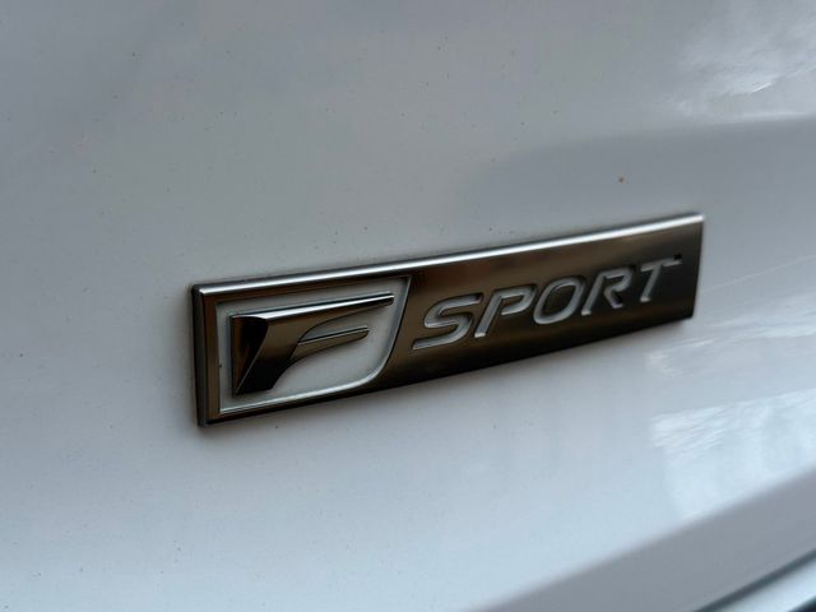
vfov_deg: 30.3
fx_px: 1131
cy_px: 306
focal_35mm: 48
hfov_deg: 39.7
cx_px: 408
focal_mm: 6.76
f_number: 1.78
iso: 80
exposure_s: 1/1456
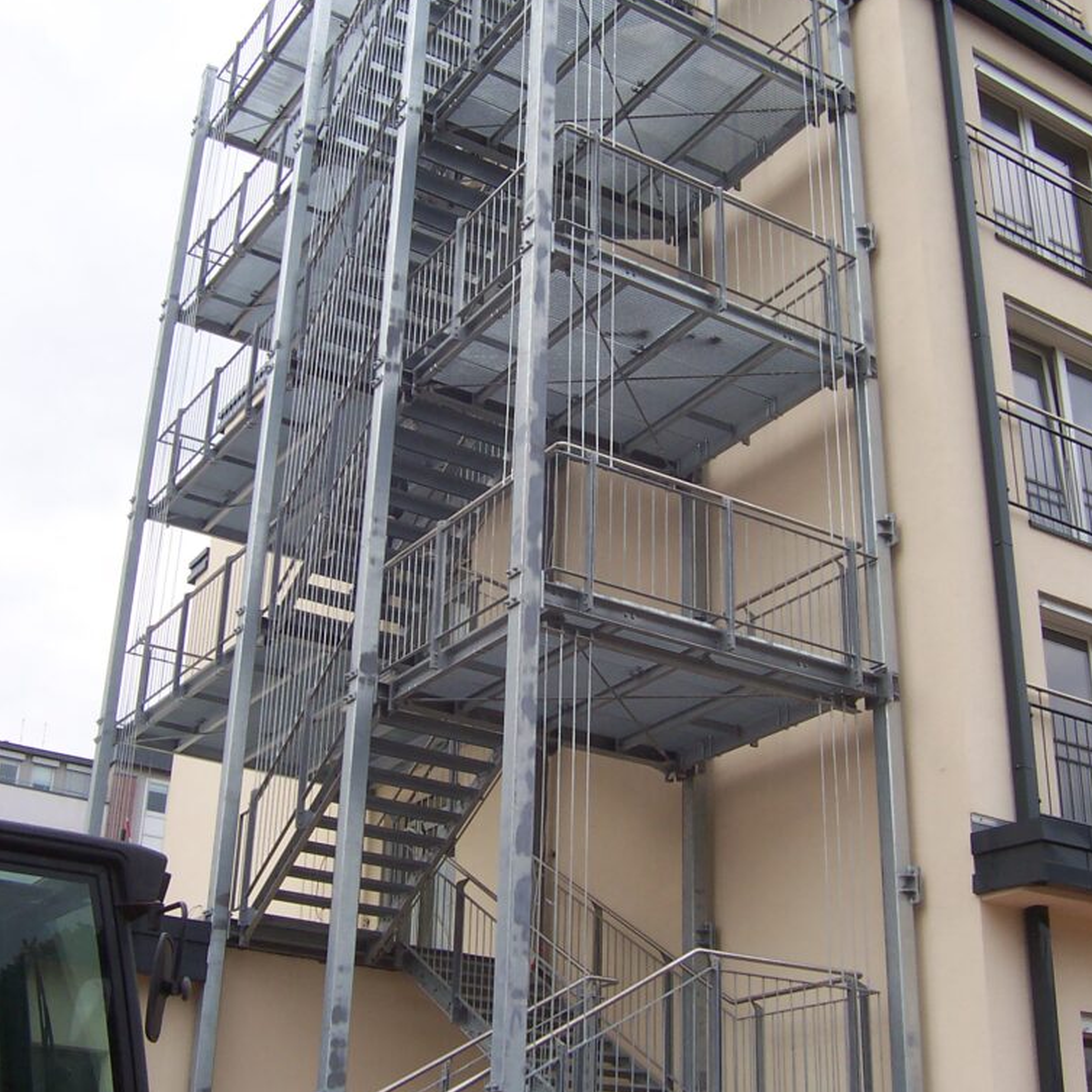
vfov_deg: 40.0
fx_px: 1499
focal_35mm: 42
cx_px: 553
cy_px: 513
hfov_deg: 40.0
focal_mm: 5.6
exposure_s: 1/125
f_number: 5.6
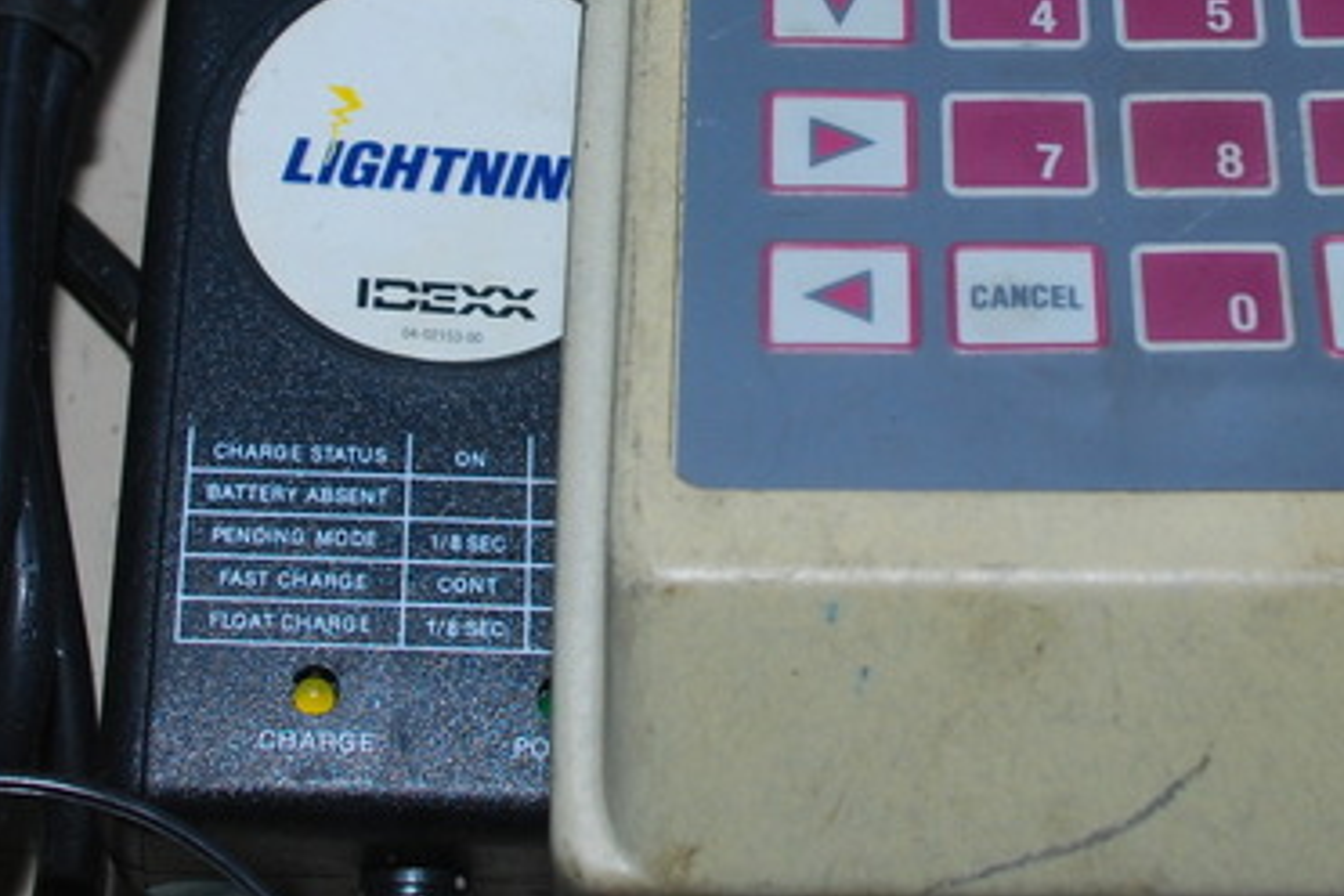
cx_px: 723
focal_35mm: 91
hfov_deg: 22.4
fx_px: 3397
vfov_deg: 14.9
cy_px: 150
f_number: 5
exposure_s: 1/60
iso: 200
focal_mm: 22
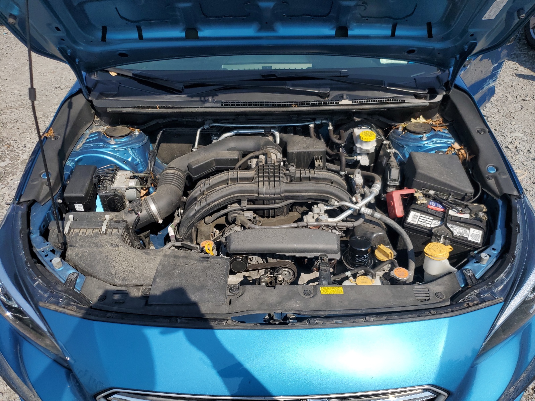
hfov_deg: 67.3
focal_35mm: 26
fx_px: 402
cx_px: 268
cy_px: 200
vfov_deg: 53.1
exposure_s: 1/3333
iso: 50
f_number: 1.5
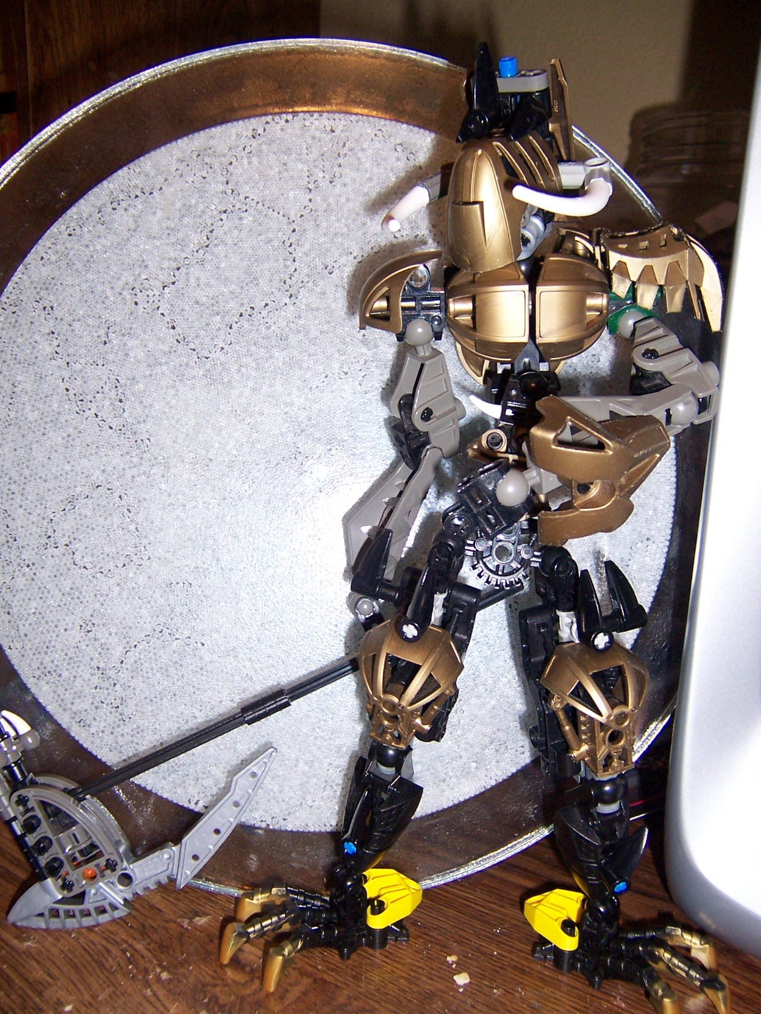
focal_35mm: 33
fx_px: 967
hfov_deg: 42.9
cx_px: 380
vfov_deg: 55.4
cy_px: 507
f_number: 2.8
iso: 140
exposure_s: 1/60
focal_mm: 5.5
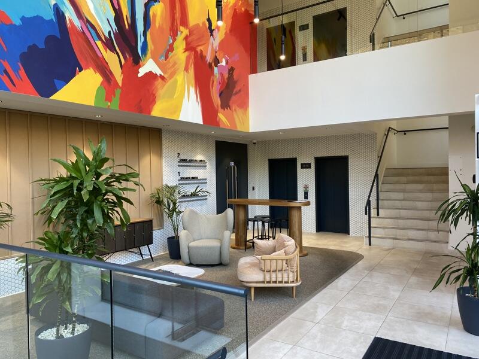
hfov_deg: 67.3
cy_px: 180
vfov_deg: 53.1
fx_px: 360
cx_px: 240
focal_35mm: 26
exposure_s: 1/100
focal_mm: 4.25
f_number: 1.8
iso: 64
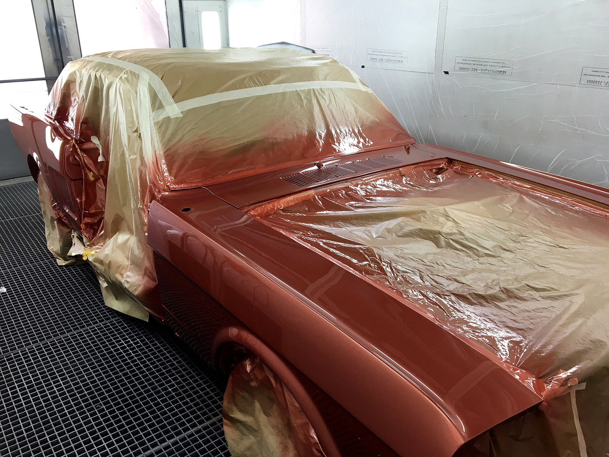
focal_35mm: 29
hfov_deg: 61.7
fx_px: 510
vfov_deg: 48.2
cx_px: 304
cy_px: 228
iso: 25
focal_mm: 4.15
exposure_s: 1/33
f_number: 2.2
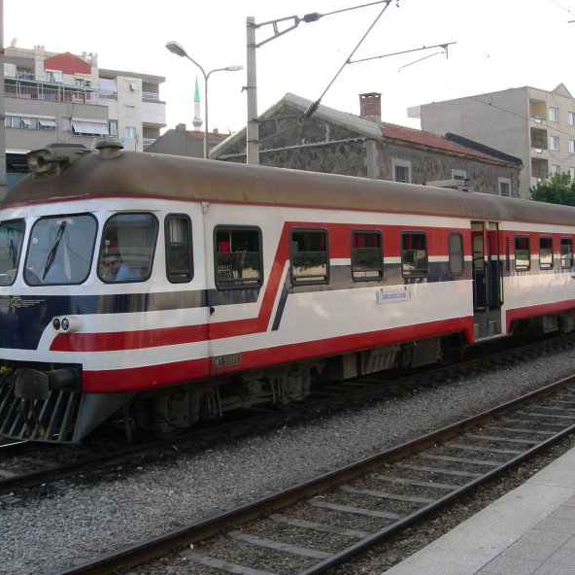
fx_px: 808
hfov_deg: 39.2
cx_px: 304
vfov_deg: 39.2
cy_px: 288
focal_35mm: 43
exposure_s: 1/113
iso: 64
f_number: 4.8
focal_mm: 7.5
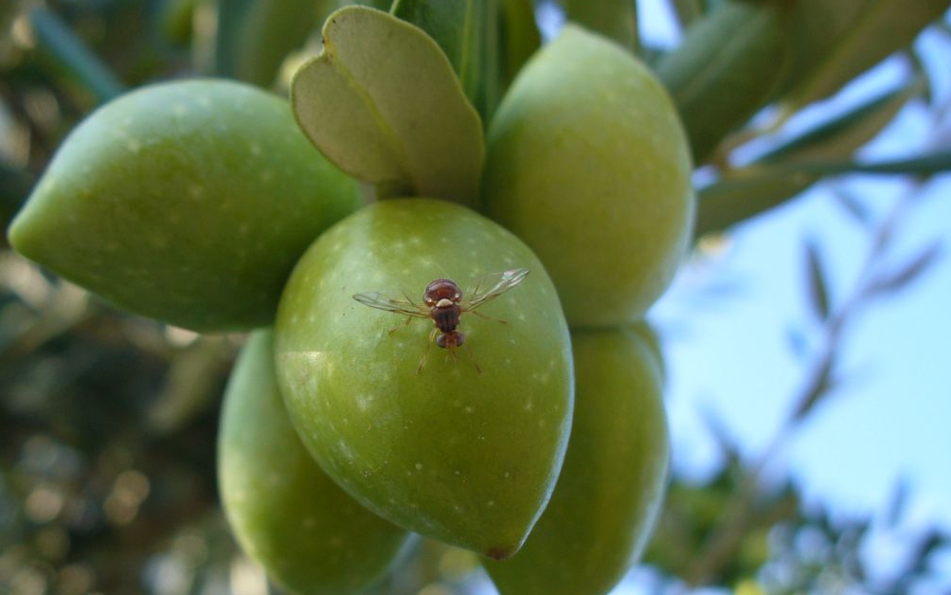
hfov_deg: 49.3
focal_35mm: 40
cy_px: 354
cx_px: 469
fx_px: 1037
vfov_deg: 31.9
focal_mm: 6.1
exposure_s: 1/250
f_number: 2.8
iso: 80
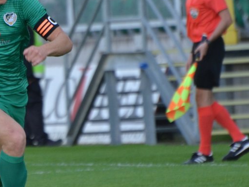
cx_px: -10
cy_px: 93
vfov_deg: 1.5
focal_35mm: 1009
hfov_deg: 2.0
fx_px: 7255
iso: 500
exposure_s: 1/640
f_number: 5.6
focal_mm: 300
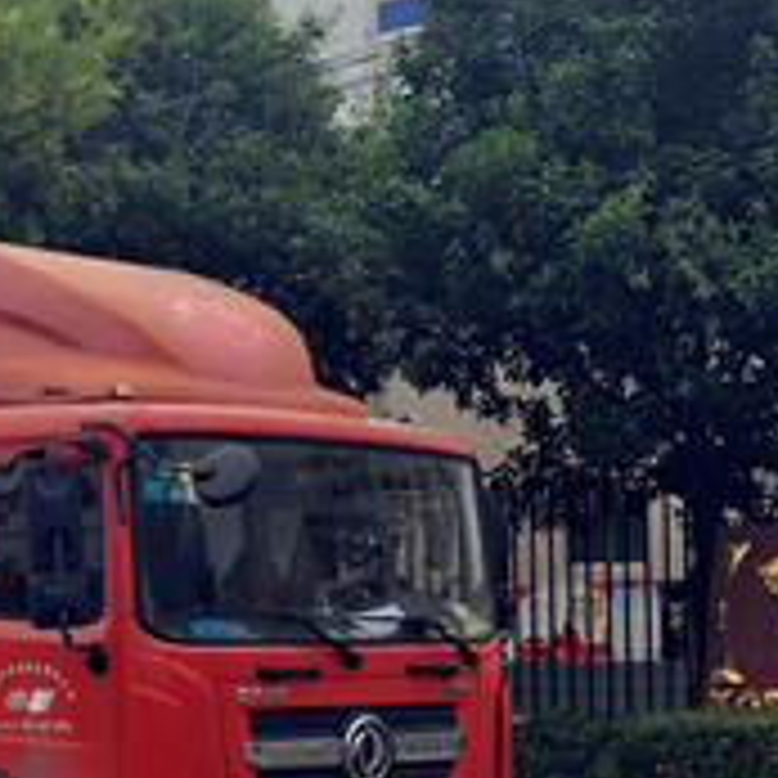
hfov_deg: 19.4
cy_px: 567
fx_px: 2263
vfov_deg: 19.4
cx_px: 207
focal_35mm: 89
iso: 25
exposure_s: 1/999
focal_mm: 4.15
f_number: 2.2
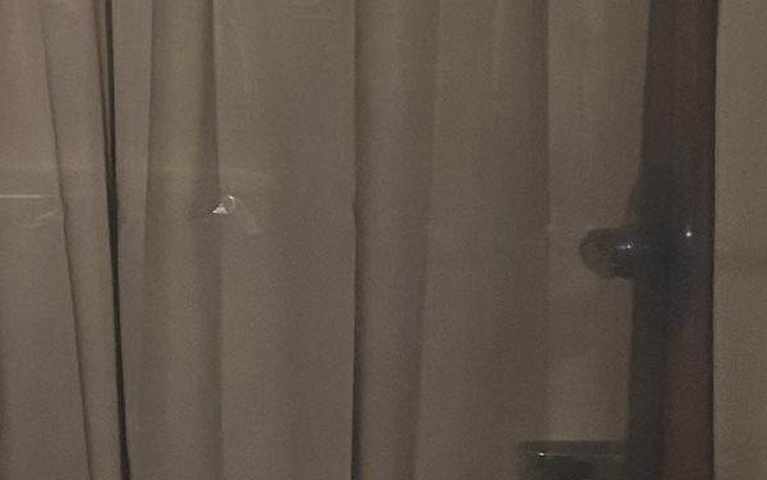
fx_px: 2969
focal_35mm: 142
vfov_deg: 8.8
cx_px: -320
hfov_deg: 14.0
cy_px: -443
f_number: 1.6
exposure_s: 1/40
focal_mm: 5.96
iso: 640
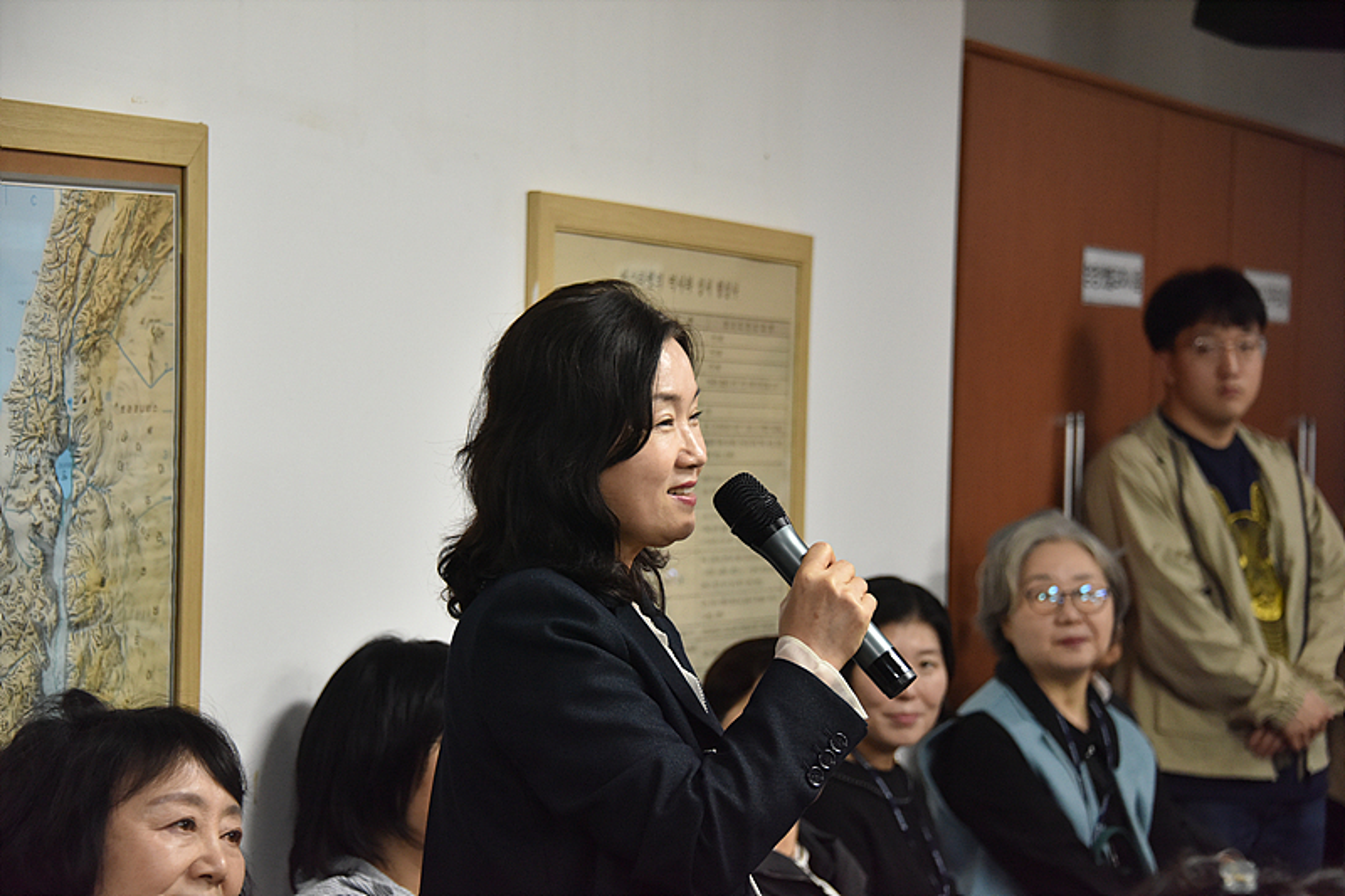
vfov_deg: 14.0
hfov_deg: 20.8
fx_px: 3660
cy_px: 448
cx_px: 672
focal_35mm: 98
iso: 2500
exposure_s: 1/125
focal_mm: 98
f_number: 5.3
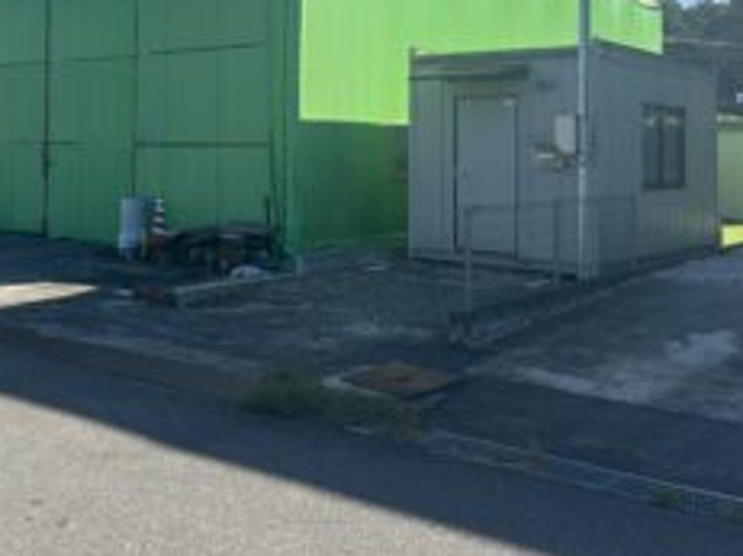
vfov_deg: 31.2
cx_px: 190
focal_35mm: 45
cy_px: 100
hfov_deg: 40.9
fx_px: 965
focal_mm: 5.7
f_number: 1.5
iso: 50
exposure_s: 1/3356
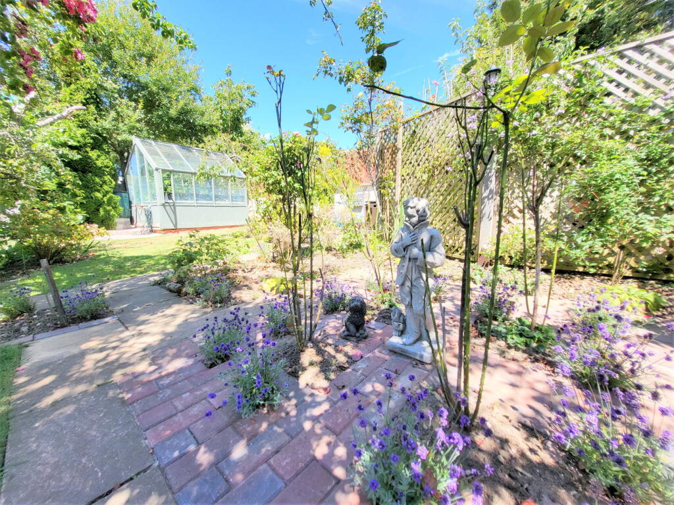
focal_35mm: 13
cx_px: 337
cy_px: 252
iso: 32
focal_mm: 1.74
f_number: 2.2
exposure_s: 1/289
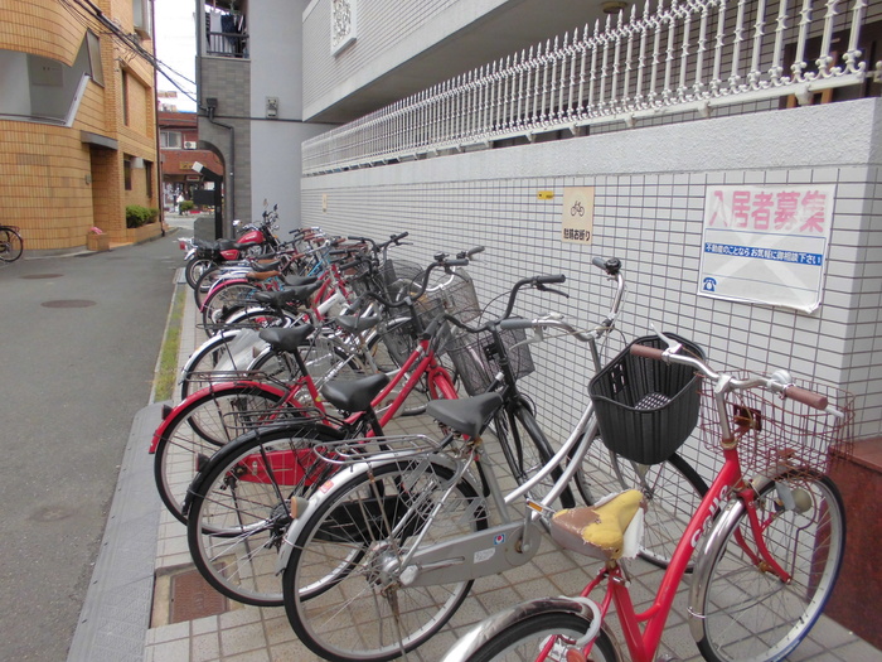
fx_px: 662
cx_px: 441
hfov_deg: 67.3
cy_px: 331
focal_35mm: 26
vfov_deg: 53.1
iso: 100
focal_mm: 4.6
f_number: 3.5
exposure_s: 1/250
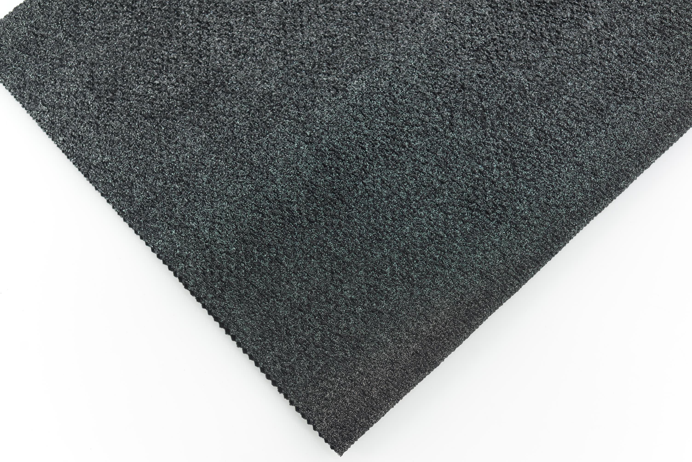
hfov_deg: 39.6
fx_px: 961
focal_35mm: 50
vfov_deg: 27.0
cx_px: 346
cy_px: 231
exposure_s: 1/50
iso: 100
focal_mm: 50
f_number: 4
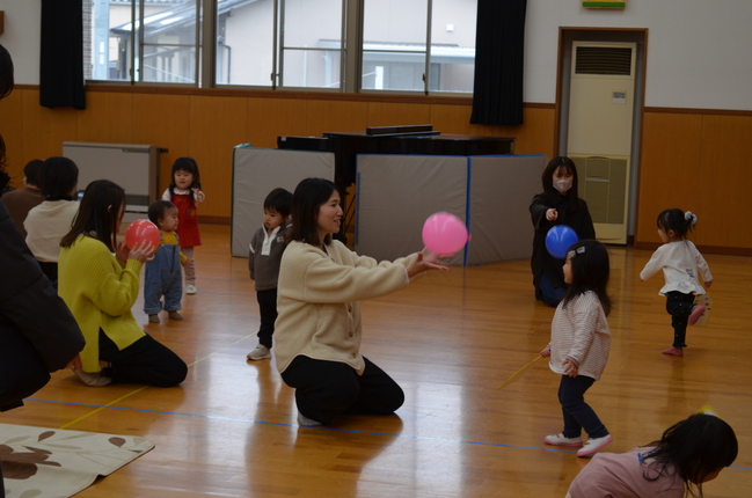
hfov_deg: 29.9
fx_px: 1407
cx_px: 376
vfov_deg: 20.1
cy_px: 249
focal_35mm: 68
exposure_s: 1/60
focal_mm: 45
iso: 500
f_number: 5.3
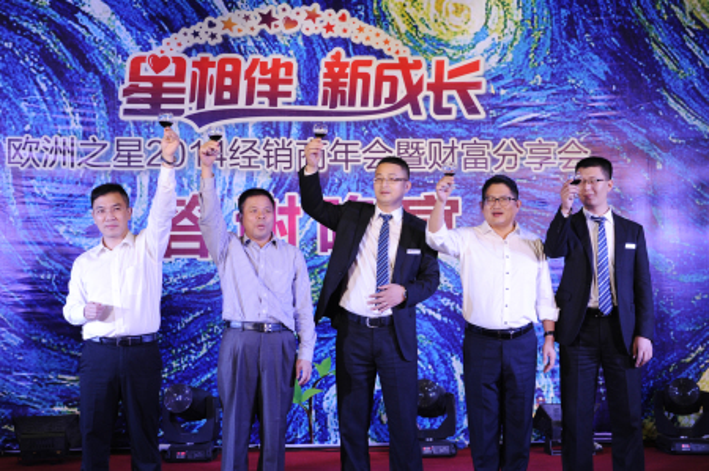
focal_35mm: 45
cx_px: 354
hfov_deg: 43.6
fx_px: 885
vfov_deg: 29.8
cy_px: 236
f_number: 6.3
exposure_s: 1/160
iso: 1000
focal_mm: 45
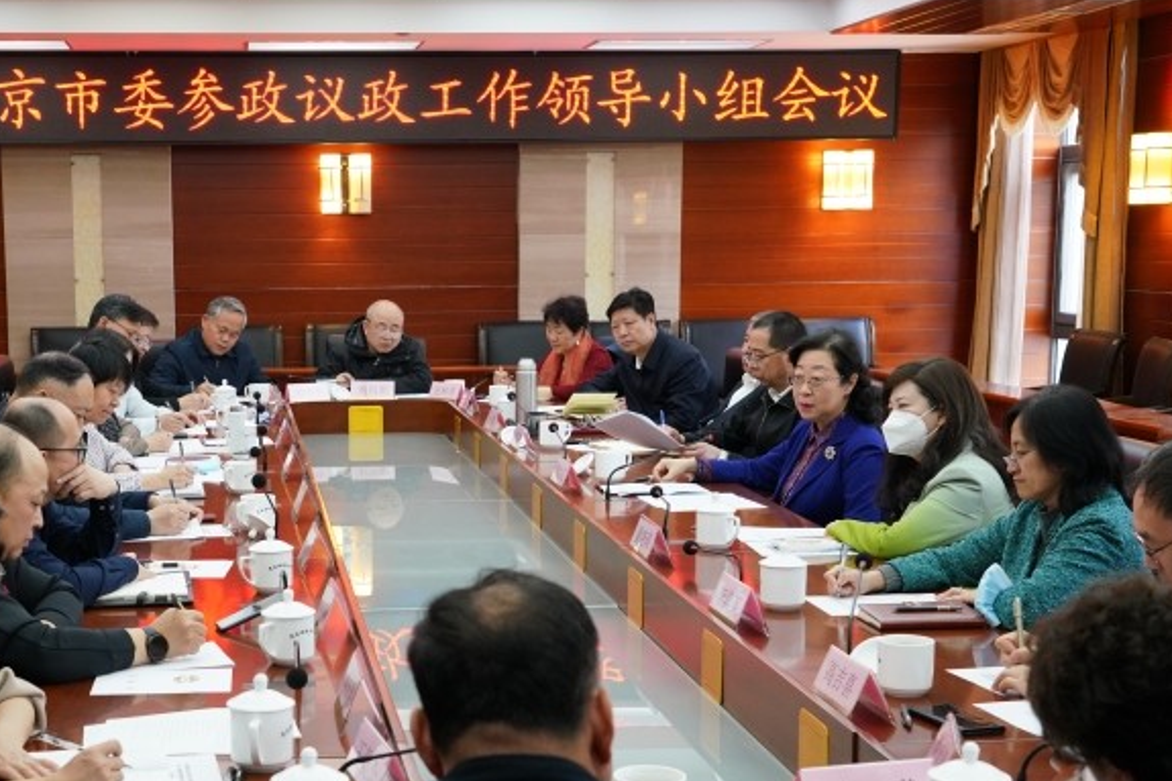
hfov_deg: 34.6
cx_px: 367
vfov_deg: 23.6
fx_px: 1855
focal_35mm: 57
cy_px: 529
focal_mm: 41
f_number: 6.3
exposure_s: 1/80
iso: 3200
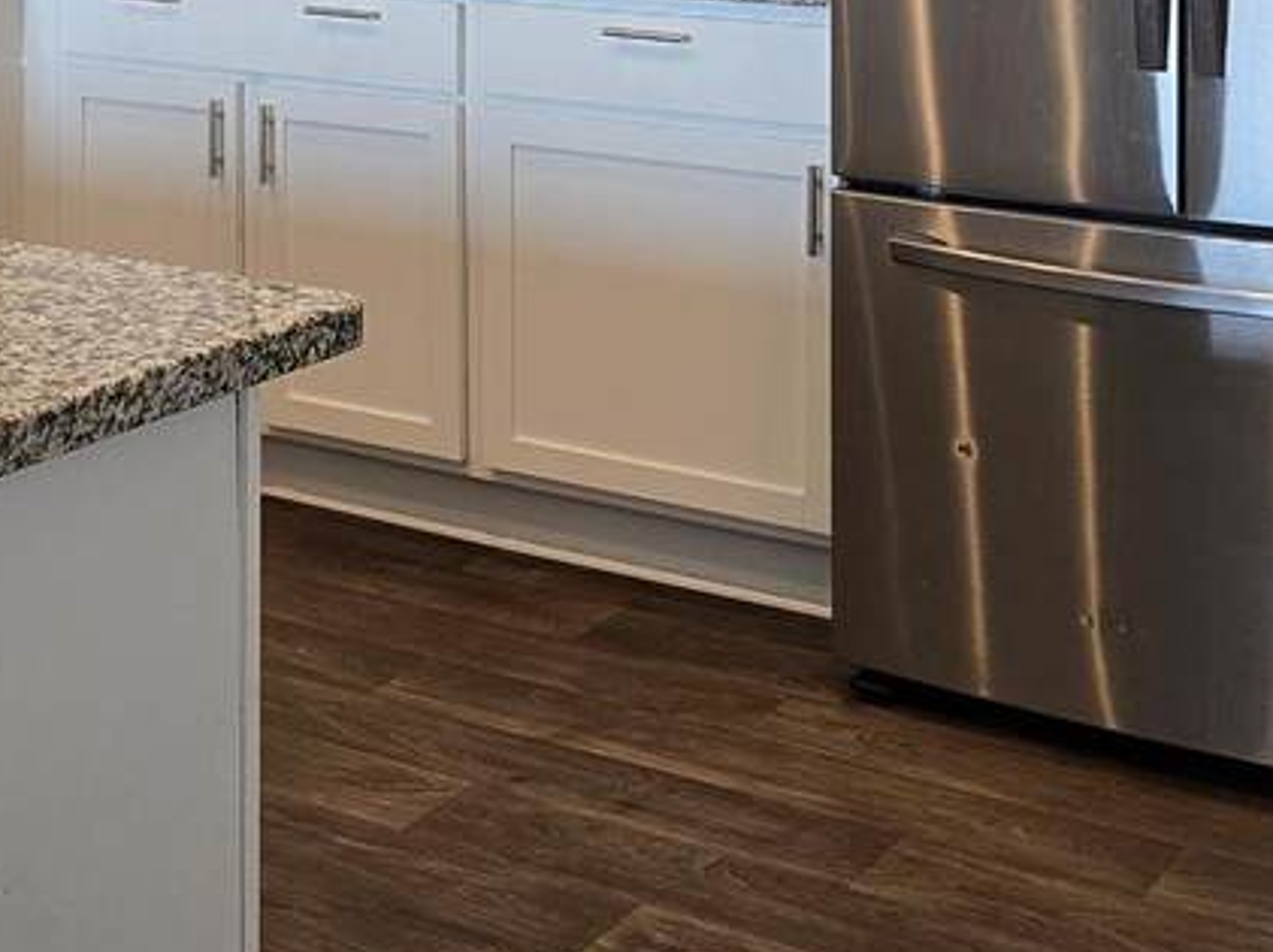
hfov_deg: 27.1
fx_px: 2572
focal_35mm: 70
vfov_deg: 19.8
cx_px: 197
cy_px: -169
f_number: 1.7
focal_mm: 6.3
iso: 125
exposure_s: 1/120
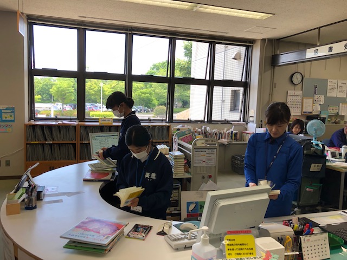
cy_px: 130
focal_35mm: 28
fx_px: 281
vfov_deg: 49.7
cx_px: 174
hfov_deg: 63.4
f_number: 1.8
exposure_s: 1/120
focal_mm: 3.99
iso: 64
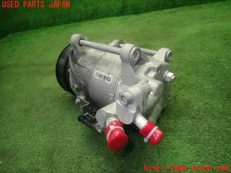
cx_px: 116
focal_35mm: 25
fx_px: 167
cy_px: 86
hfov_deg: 69.4
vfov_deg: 54.9
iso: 200
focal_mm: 4.5
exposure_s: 1/60
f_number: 2
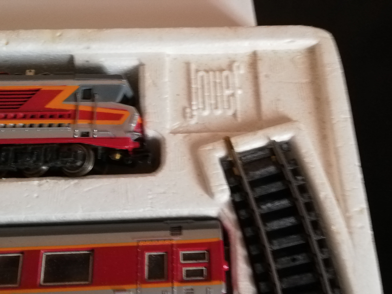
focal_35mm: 43
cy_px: 147
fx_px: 487
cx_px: 196
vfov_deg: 33.6
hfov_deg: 43.9
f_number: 2.2
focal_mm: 3.81
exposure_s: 1/20
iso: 500
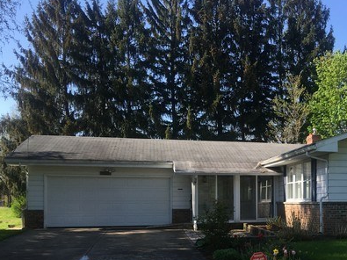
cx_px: 276
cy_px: 208
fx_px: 471
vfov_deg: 30.1
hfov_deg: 38.9
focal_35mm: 47
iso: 25
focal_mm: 4.15
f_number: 2.2
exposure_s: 1/615
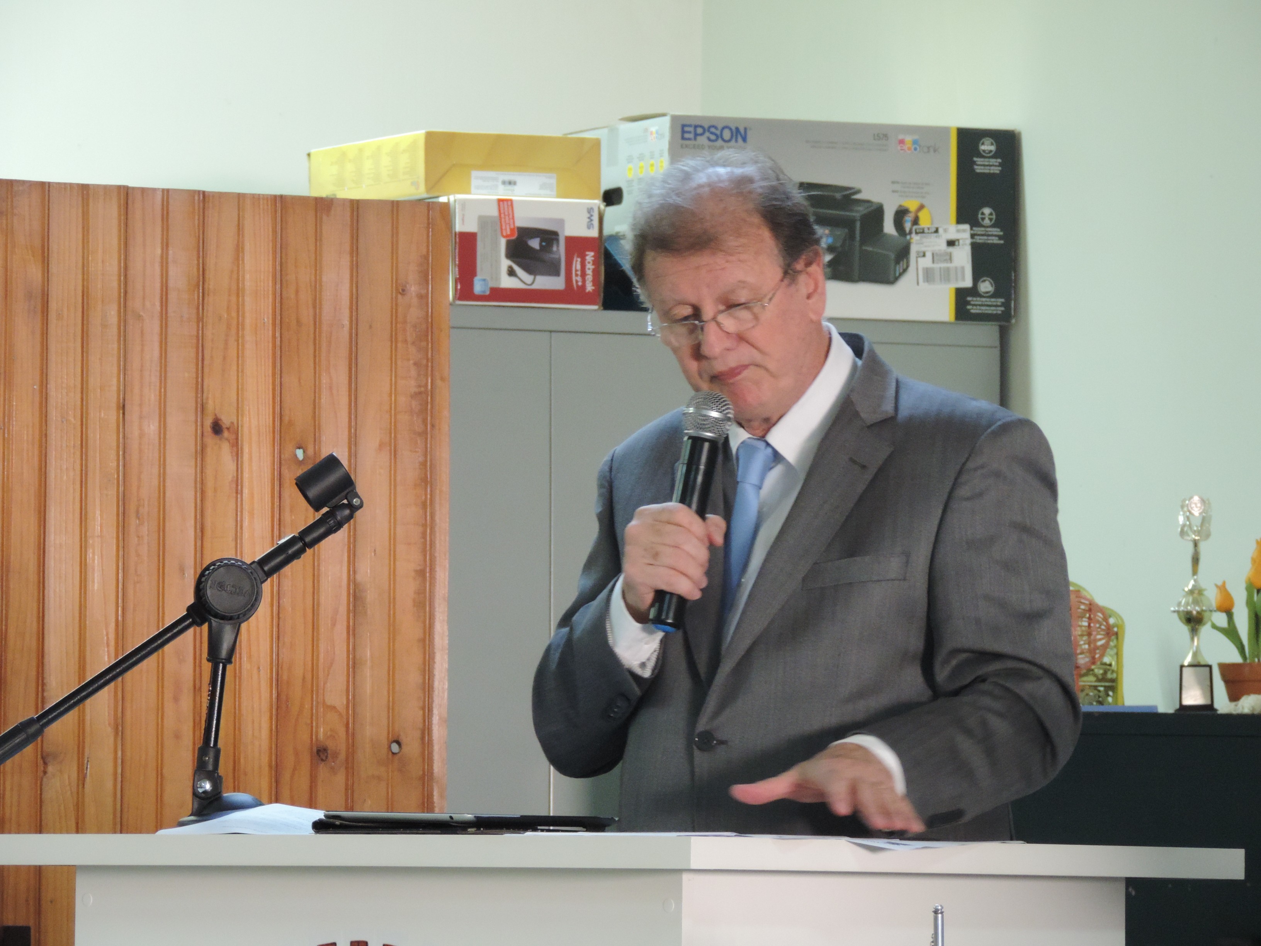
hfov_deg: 7.9
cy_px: 473
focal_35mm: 250
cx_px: 630
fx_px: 9107
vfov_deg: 5.9
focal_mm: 44.5
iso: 800
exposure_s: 1/15
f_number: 4.7
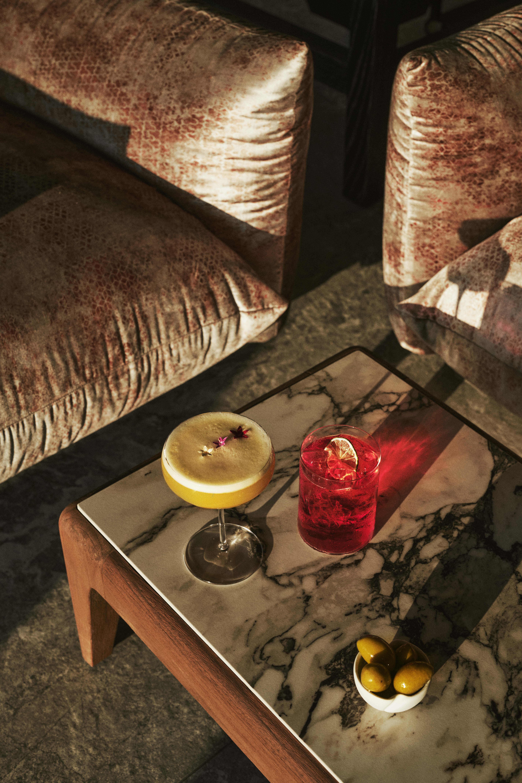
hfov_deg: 27.0
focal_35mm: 50
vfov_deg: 39.6
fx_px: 1087
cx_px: 261
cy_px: 392
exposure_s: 1/320
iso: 200
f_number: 8
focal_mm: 50
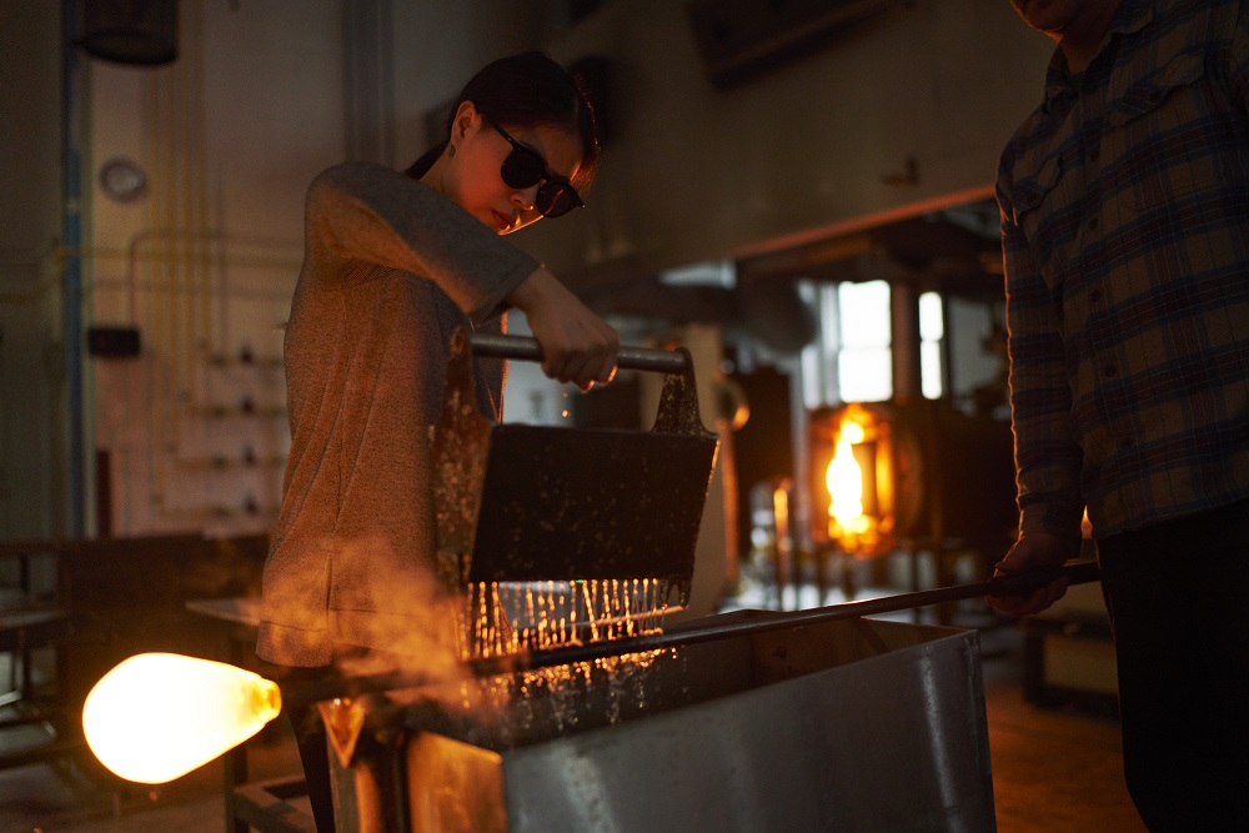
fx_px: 1214
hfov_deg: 54.4
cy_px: 416
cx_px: 624
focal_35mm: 35
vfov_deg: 37.9
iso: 1250
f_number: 1.4
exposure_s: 1/200
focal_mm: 35
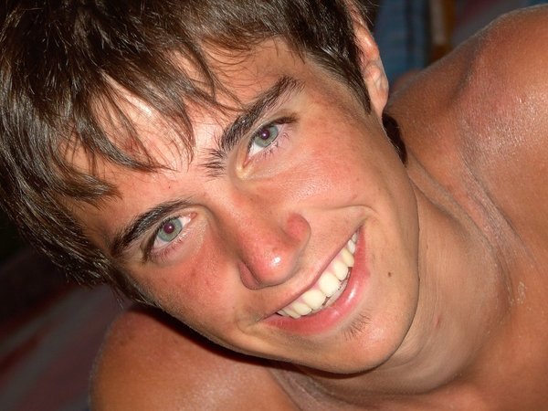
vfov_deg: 10.0
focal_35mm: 148
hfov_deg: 13.3
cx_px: 274
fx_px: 2343
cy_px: 206
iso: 64
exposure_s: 1/100
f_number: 4
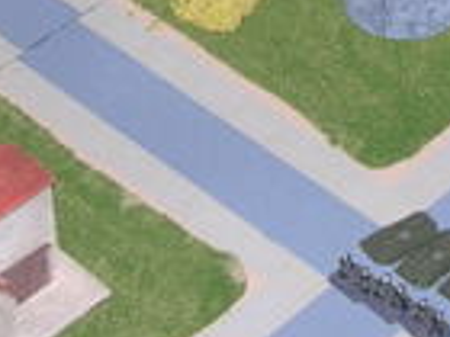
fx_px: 2132
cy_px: -127
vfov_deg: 8.9
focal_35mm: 164
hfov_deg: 11.9
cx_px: 431
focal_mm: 7.7
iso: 50
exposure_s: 1/60.1
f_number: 3.2
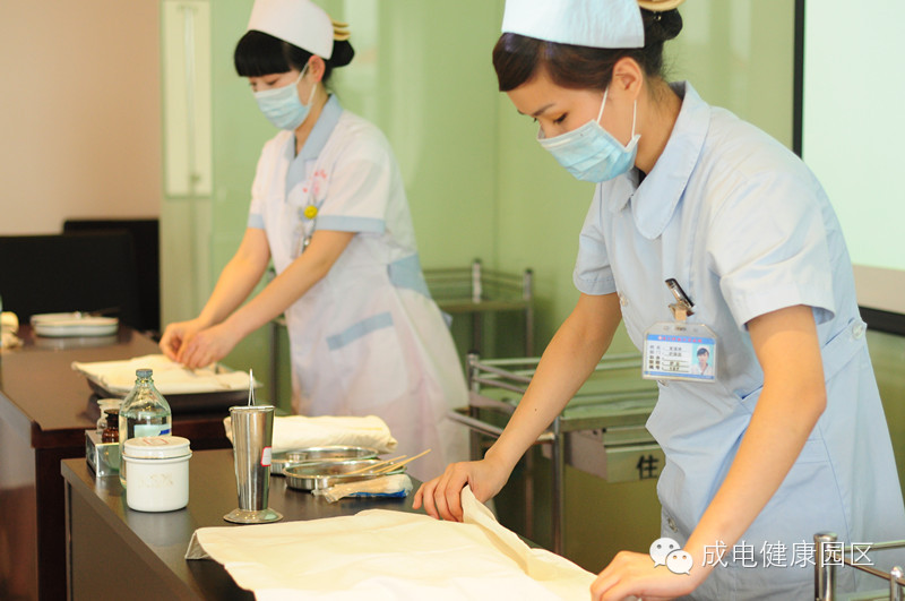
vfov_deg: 18.1
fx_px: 1883
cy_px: 300
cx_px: 452
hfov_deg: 27.0
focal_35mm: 75
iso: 640
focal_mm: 50
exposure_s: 1/250
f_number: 2.8
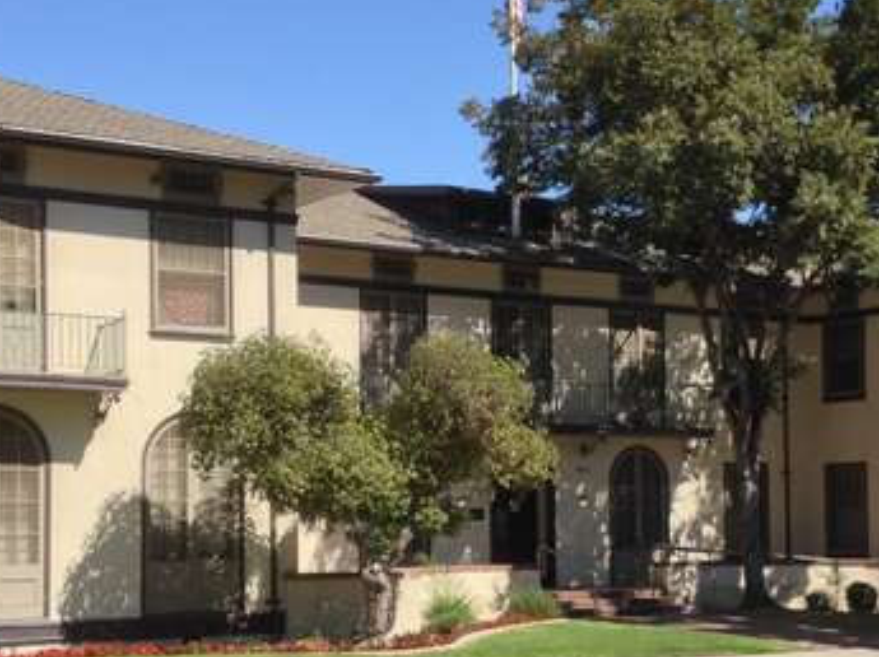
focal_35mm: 78
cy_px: 430
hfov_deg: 25.0
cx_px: 532
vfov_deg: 18.8
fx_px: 1979
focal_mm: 4.28
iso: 50
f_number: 2.4
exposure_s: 1/1104
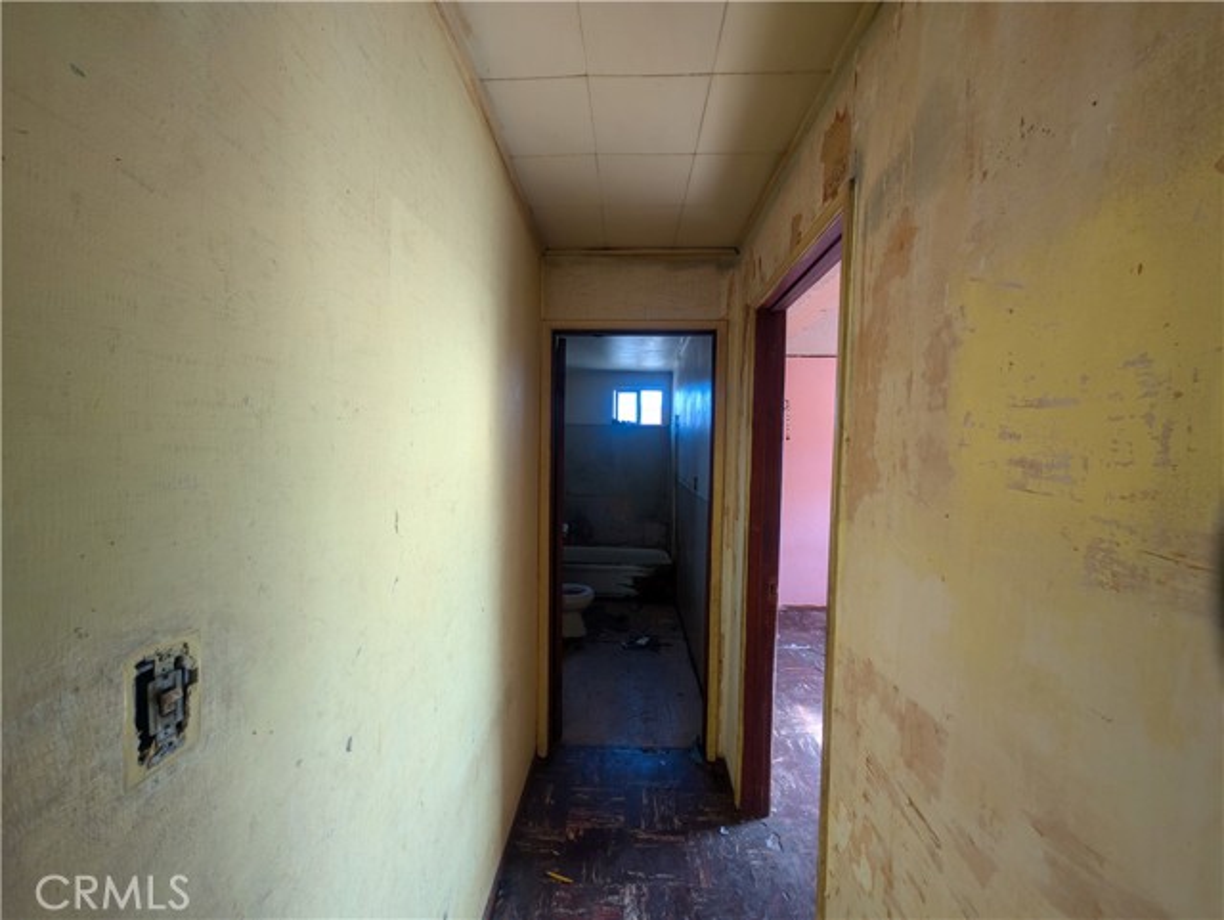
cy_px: 460
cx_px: 612
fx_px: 425
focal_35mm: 12
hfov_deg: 110.5
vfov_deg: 94.6
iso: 93
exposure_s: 1/90.2
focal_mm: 2.02
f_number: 1.7
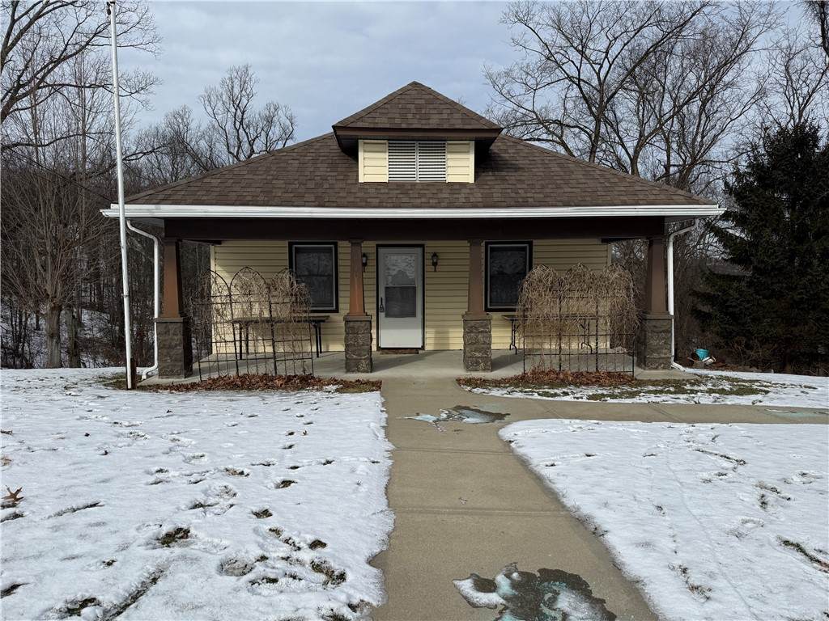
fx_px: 575
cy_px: 310
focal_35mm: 24
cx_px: 414
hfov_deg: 71.6
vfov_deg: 56.8
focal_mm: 6.76
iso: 80
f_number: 1.78
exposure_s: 1/6173
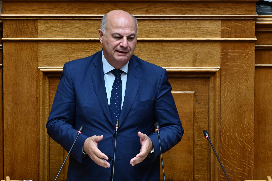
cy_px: 90
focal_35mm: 400
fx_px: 3020
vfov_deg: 3.4
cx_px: 136
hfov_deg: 5.2
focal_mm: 400
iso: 5000
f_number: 9
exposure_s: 1/250
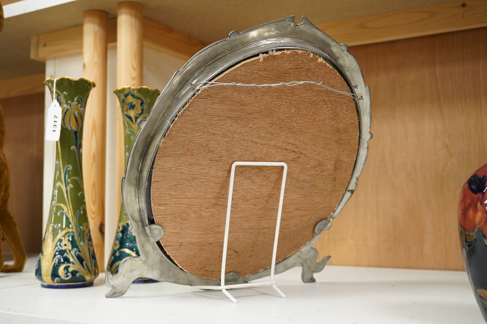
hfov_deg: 43.6
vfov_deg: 29.9
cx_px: 244
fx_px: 609
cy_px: 162
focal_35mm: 45
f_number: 8
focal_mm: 30
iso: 3200
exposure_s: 1/200
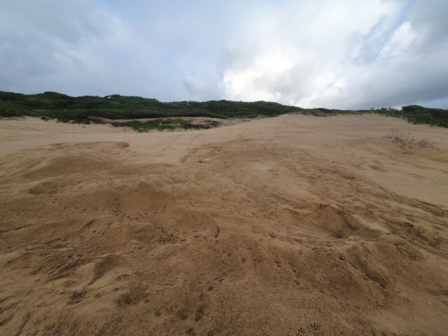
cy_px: 168
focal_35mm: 13
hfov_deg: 106.2
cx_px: 224
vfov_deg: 89.9
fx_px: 168
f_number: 2.2
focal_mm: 1.8
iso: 50
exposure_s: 1/431
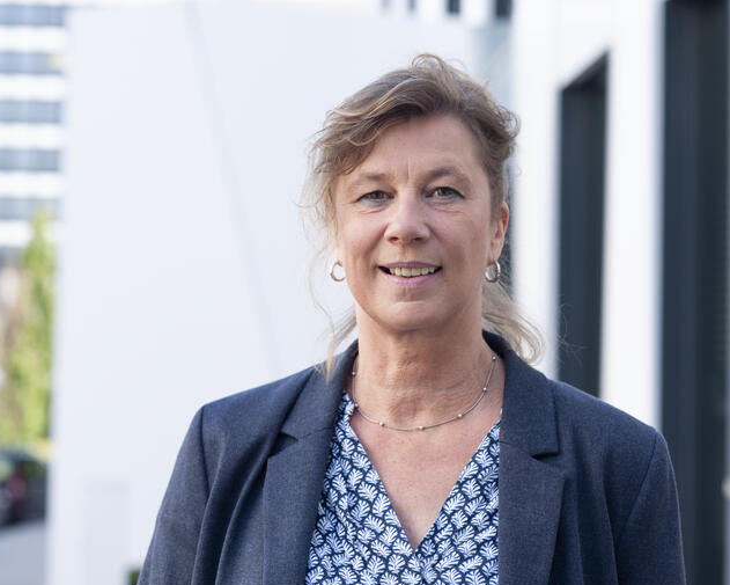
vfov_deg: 15.9
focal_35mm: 97
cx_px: 416
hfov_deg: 19.7
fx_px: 2096
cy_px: 295
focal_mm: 85
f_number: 5
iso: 200
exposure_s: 1/320
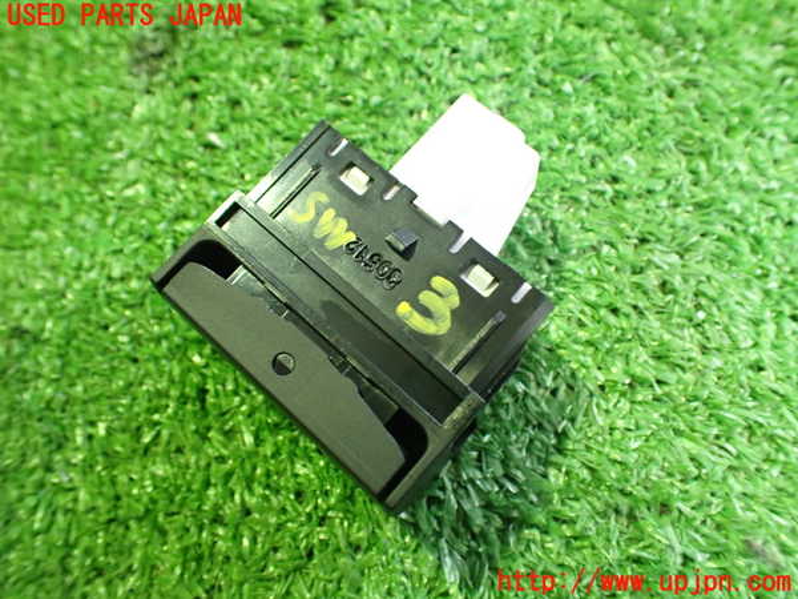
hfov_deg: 60.0
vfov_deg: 46.8
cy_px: 300
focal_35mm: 30
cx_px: 399
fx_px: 692
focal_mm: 5.4
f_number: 2.3
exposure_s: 1/30
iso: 800
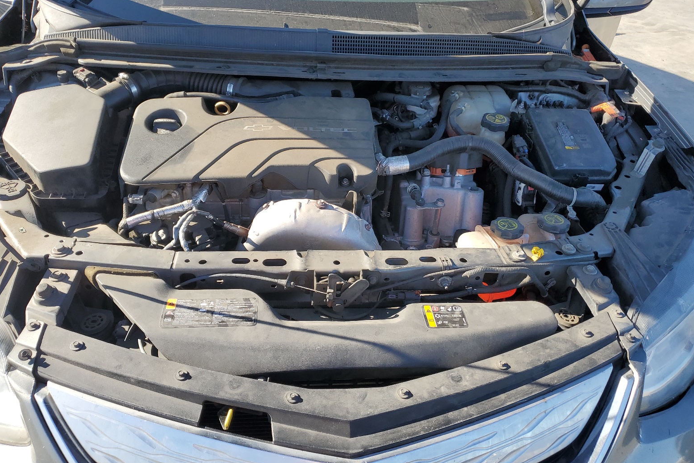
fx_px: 540
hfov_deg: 65.5
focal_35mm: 28
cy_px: 209
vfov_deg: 46.3
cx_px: 350
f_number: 1.5
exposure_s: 1/769
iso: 50
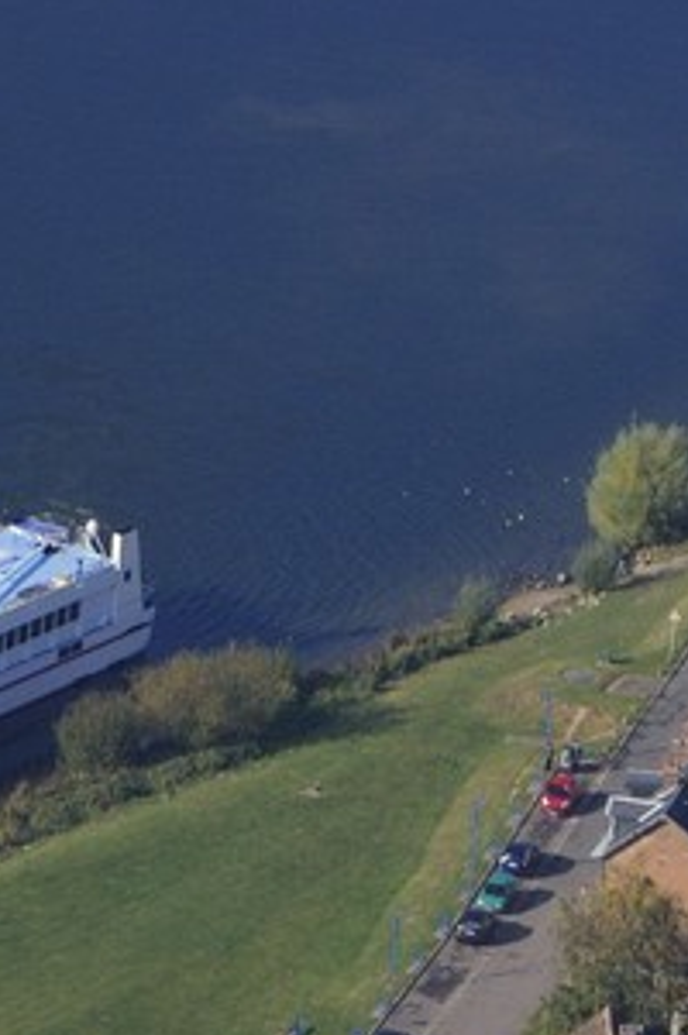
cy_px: 2734
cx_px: -767
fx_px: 18646
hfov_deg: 2.1
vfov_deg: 3.1
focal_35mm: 649
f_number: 9
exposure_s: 1/800
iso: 400
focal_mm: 122
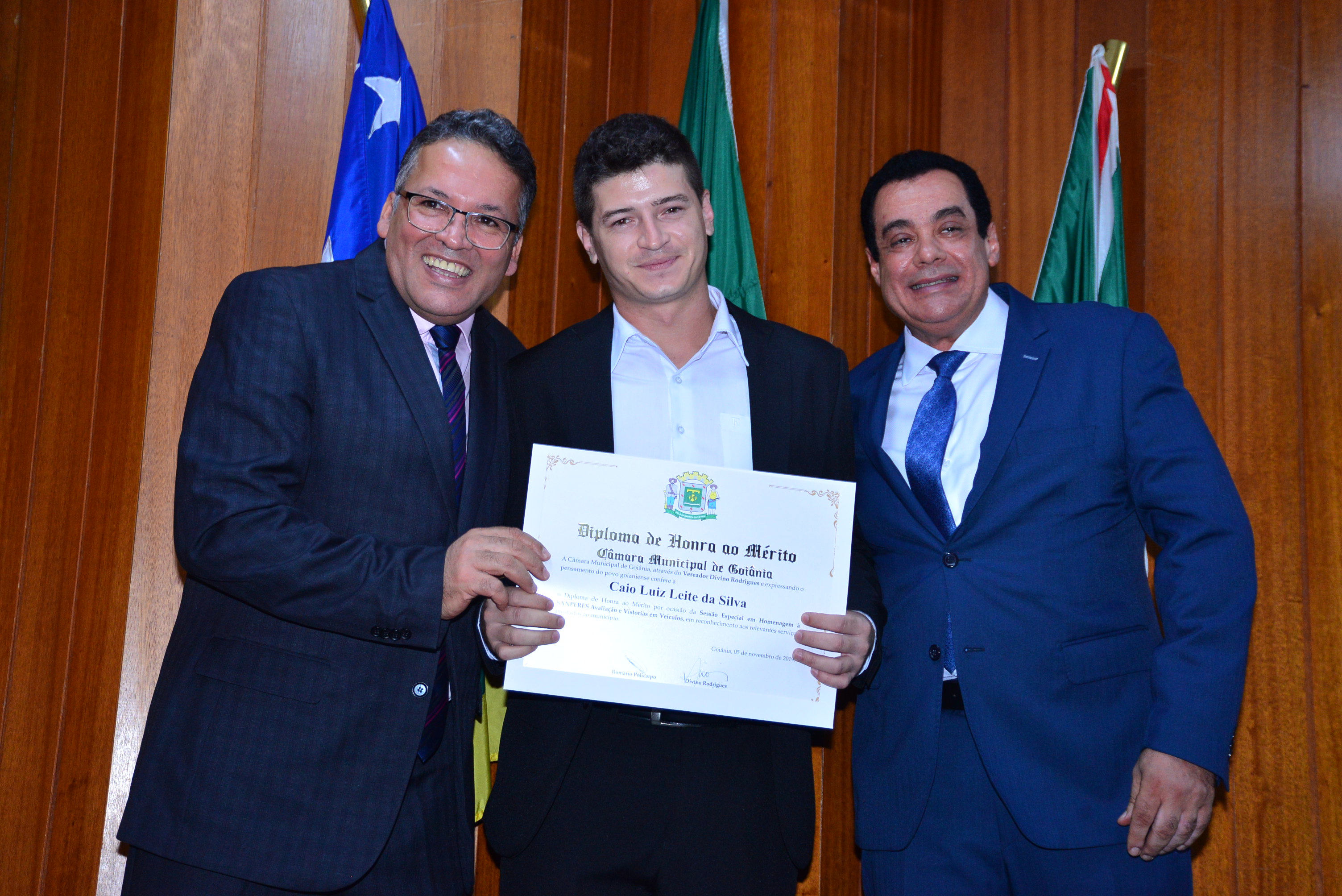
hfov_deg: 36.2
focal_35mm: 55
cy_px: 448
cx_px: 671
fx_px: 2051
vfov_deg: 24.6
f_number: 5
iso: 2000
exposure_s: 1/125
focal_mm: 55
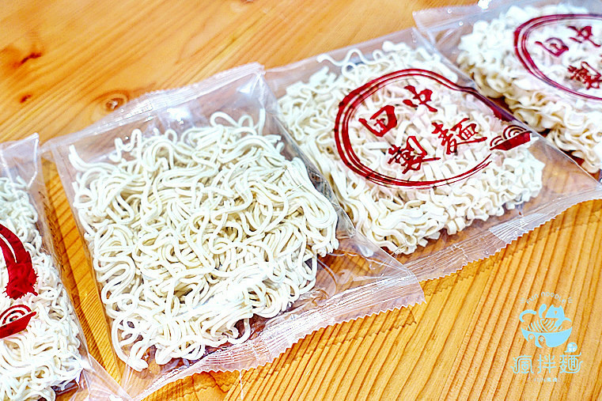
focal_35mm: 36
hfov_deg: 53.1
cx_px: 301
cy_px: 200
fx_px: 602
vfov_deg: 36.9
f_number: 2.8
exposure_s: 1/60
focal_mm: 13.34
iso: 125
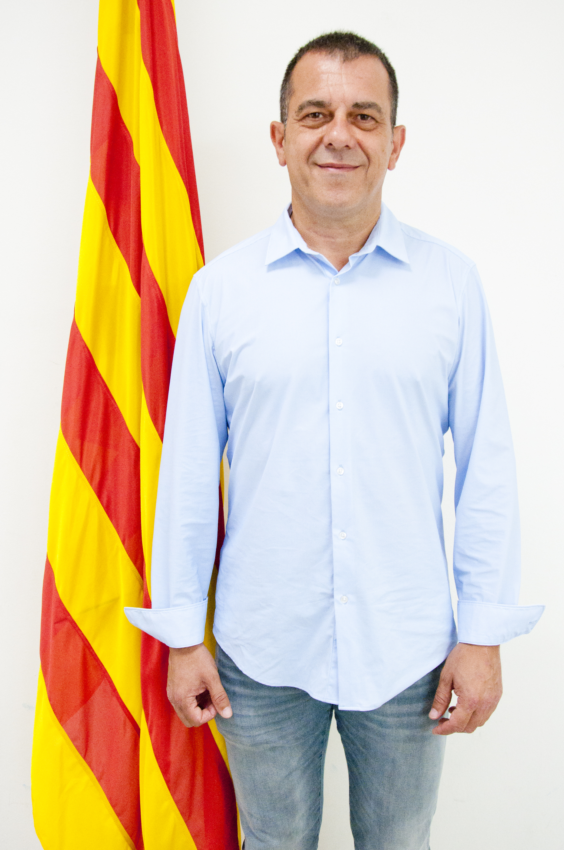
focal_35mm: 39
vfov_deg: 49.6
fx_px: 919
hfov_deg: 34.1
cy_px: 425
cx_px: 282
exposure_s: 1/200
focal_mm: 26
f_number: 7.1
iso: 2500
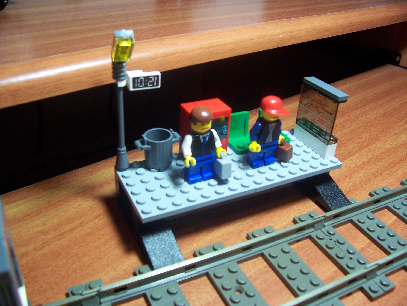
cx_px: 204
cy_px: 153
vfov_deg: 41.8
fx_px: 400
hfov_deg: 54.0
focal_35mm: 34
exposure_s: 1/30
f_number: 2.7
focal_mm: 5.6
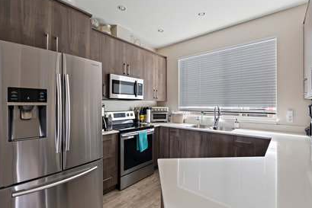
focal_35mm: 17
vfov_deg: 70.5
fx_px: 147
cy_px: 105
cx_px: 159
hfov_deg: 93.2
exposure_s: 1/1.25
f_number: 6.3
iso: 400
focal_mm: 16
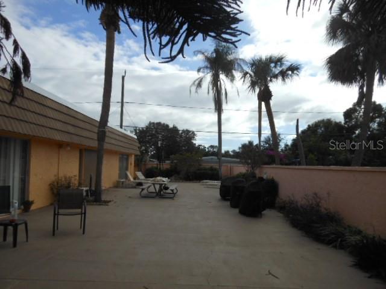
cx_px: 193
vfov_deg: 54.9
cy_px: 144
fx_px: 279
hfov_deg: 69.4
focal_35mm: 25
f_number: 10.2
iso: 80
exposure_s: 1/250
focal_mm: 4.5
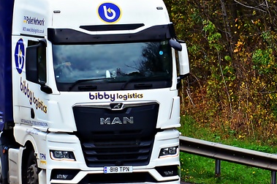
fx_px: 5835
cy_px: 42
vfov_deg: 1.8
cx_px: 19
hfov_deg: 2.7
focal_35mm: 760
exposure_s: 1/640
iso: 800
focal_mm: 240
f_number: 7.1
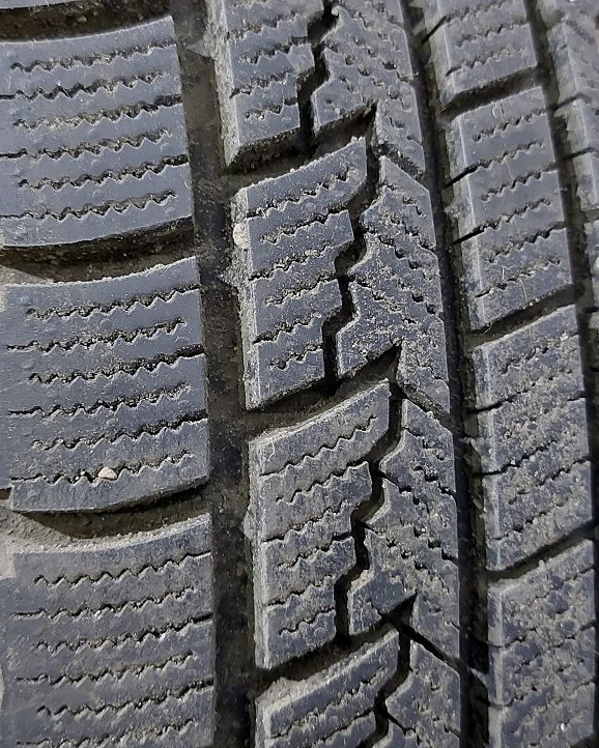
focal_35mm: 45
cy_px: 344
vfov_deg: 41.1
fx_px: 997
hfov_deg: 33.4
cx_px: 293
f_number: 1.8
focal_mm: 5.23
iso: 320
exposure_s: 1/25
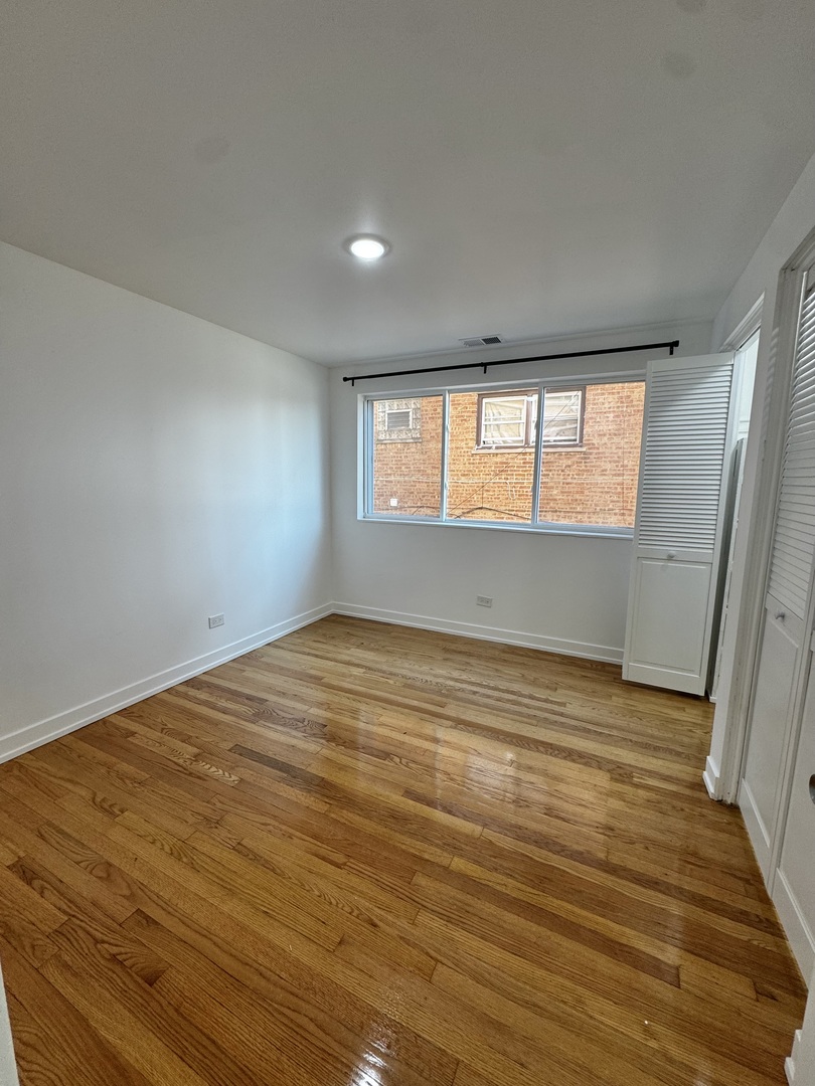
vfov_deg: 102.1
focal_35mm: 14
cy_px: 543
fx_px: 439
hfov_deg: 85.7
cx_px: 408
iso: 64
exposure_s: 1/120
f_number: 2.2
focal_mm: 2.22
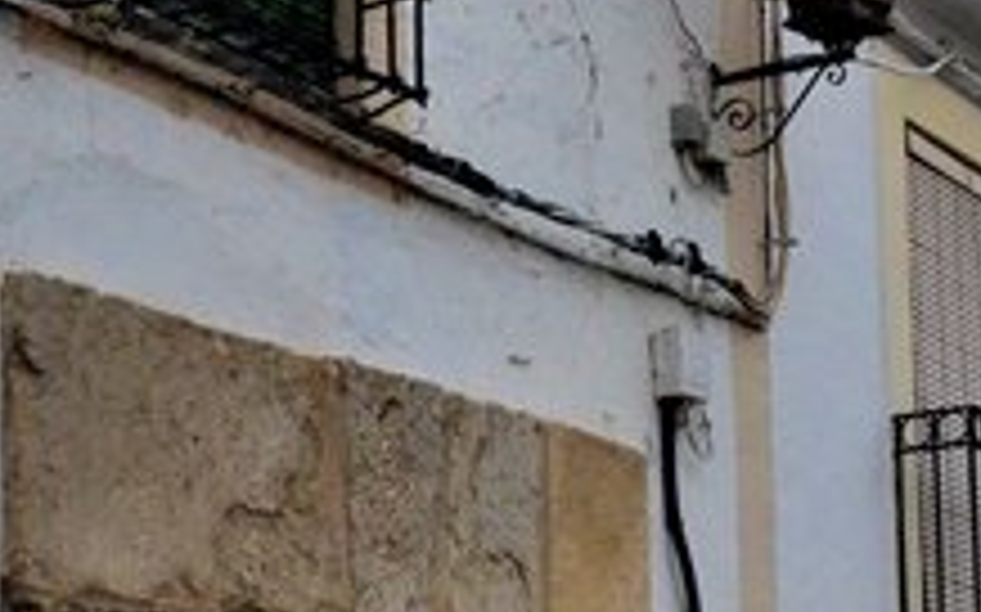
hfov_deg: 19.5
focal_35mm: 101
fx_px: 2699
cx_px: 1148
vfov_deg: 12.8
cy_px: 549
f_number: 11
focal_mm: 18
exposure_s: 1/500
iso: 3200
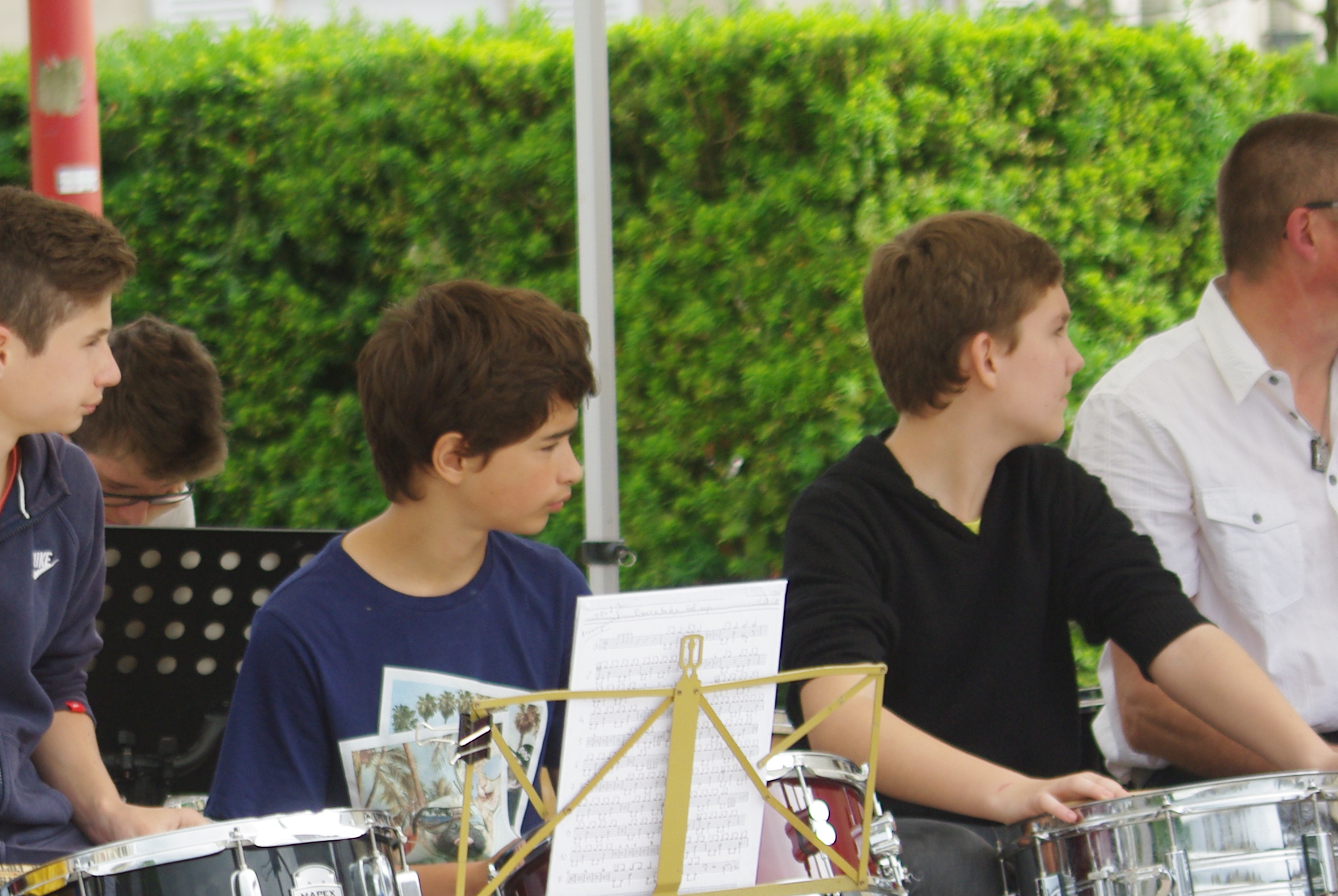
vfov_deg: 6.9
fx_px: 7406
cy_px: 644
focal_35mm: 199
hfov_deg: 10.3
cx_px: 96
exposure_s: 1/350
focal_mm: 70
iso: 200
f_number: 4
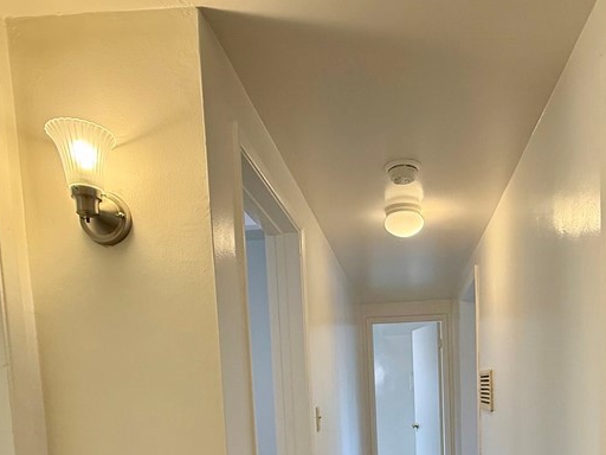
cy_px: 428
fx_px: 490
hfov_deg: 62.4
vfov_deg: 44.3
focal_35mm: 28
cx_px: 385
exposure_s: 1/120
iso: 200
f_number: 2.2
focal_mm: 2.22
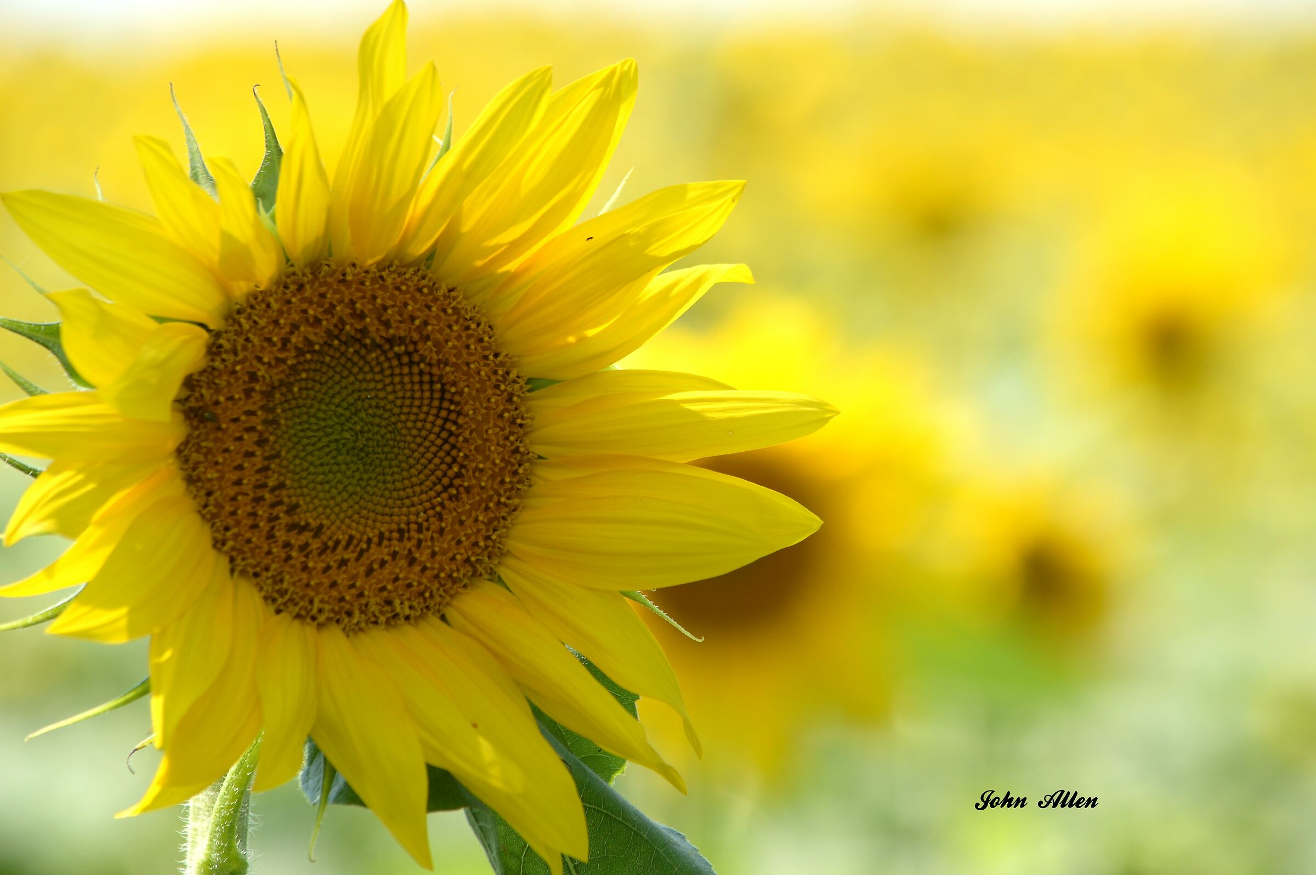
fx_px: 10683
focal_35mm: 292
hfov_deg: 7.0
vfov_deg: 4.7
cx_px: 658
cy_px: 438
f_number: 8
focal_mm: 195
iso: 110
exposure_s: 1/250
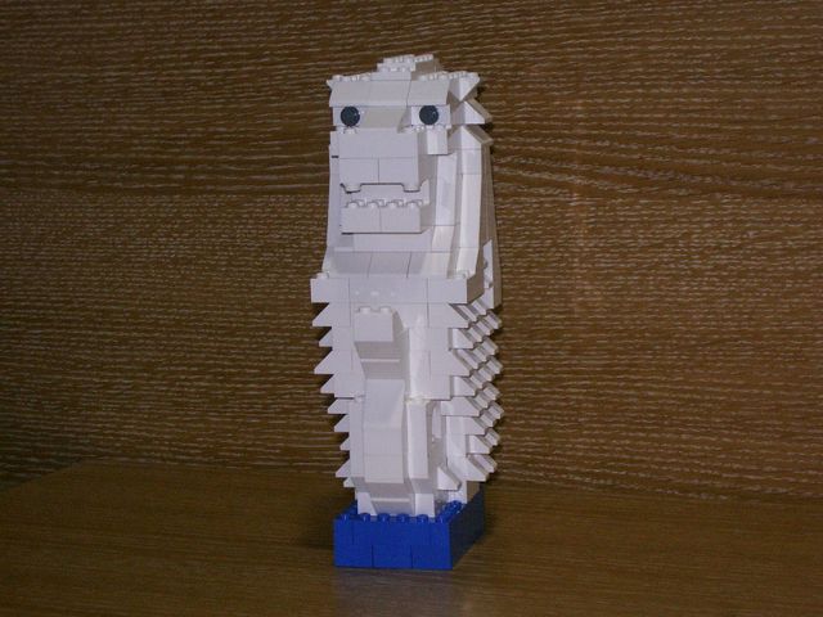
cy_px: 308
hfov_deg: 22.0
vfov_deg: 16.6
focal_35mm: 89
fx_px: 2116
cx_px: 412
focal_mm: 14.6
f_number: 4.4
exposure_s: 1/60
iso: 400
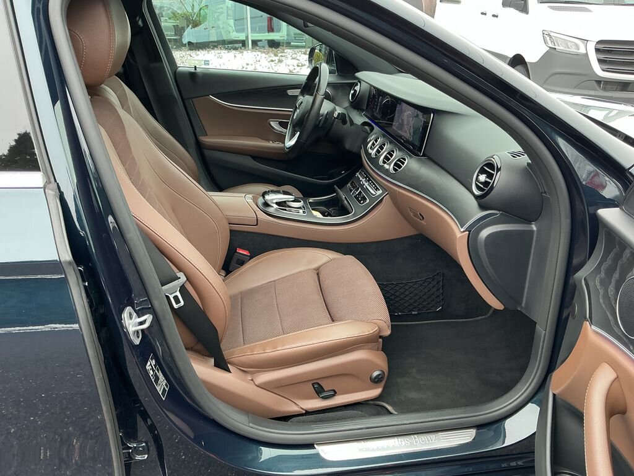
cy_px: 238
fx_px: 531
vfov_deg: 48.2
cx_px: 317
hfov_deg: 61.7
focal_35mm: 29
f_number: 1.8
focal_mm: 3
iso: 64
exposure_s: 1/60
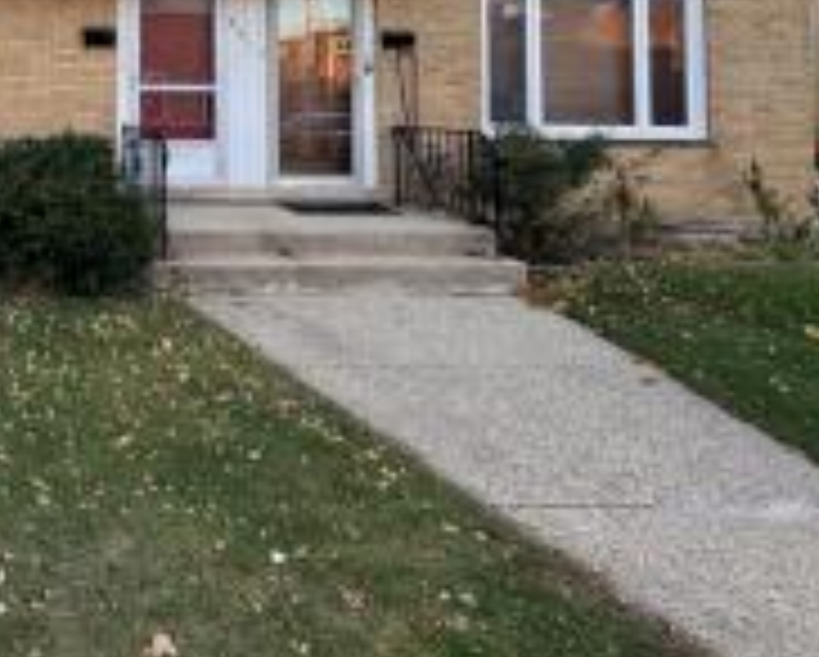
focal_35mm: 30
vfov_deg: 44.3
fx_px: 728
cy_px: 68
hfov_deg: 47.4
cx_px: -22
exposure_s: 1/99
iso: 40
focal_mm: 2.22
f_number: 2.2
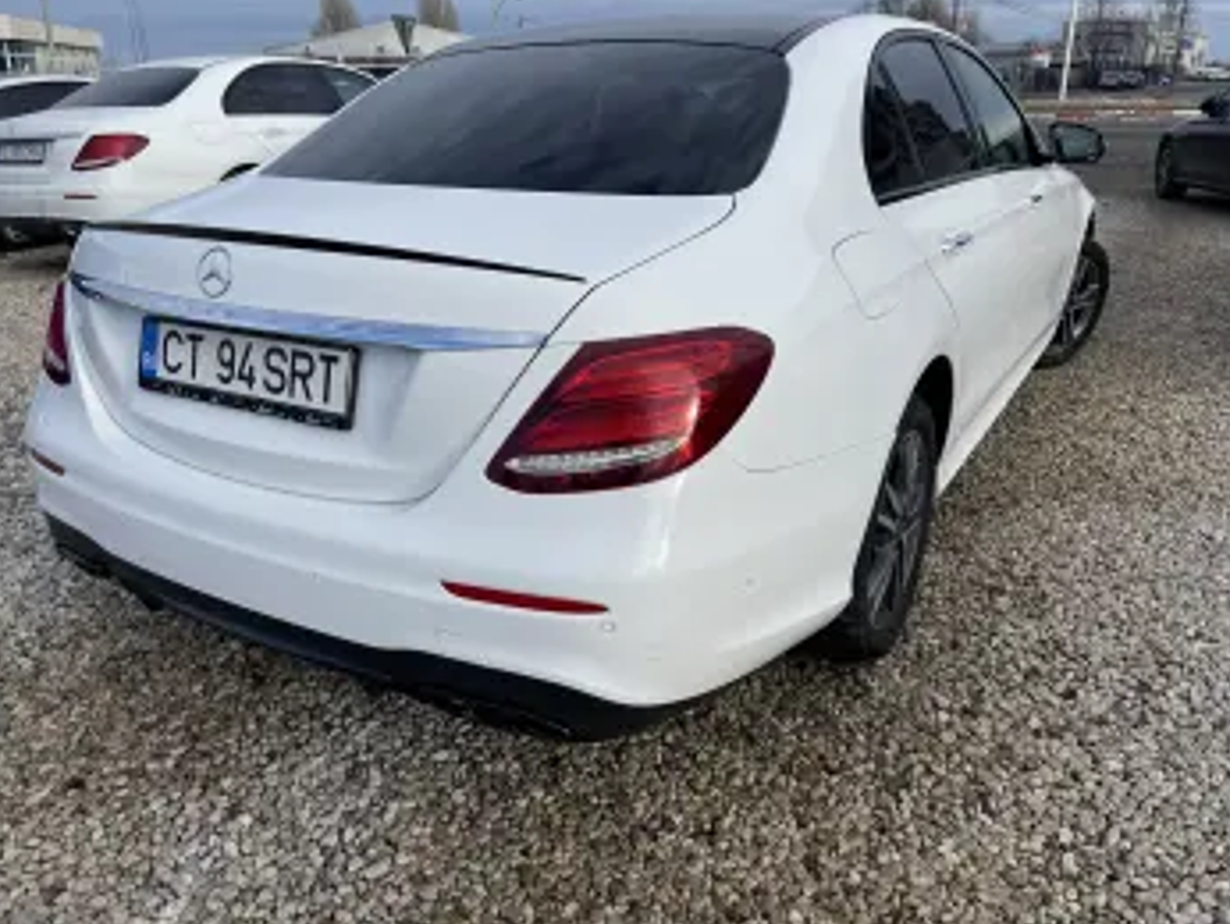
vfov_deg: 53.1
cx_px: 619
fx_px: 924
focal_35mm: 26
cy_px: 451
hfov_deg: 67.3
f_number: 1.6
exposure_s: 1/3922
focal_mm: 5.1
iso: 32
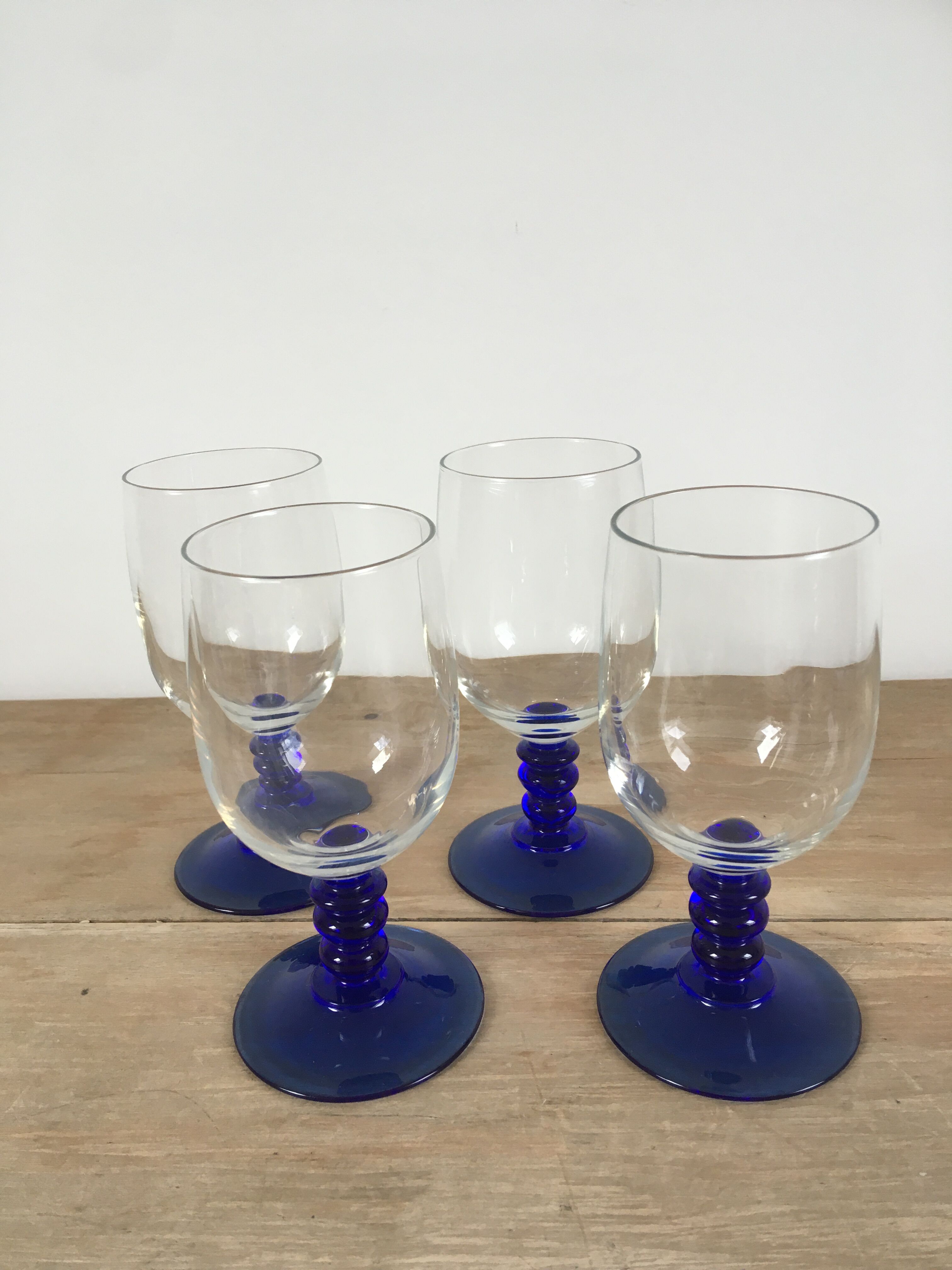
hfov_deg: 48.2
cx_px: 476
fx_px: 1063
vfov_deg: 61.7
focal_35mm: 29
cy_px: 635
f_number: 2.2
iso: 25
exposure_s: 1/33
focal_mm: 4.15
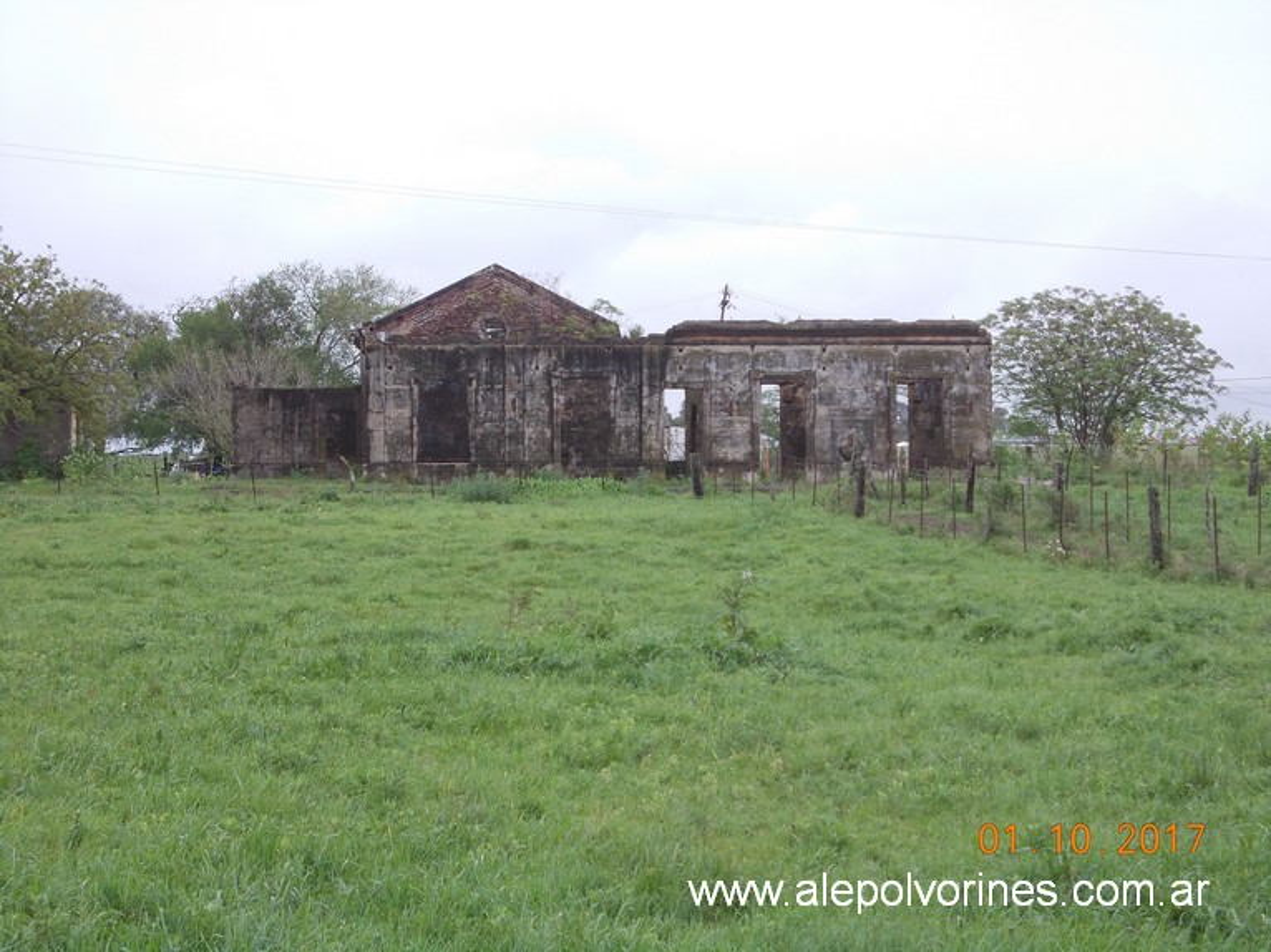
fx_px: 3010
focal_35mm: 82
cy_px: 476
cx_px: 636
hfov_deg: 23.8
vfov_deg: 18.0
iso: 80
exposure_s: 1/160
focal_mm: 11.6
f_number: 4.8
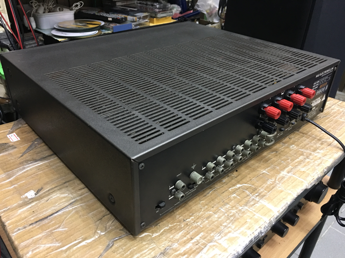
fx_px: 289
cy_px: 129
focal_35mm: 29
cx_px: 172
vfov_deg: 48.2
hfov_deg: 61.7
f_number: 2.2
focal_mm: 4.15
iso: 100
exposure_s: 1/17
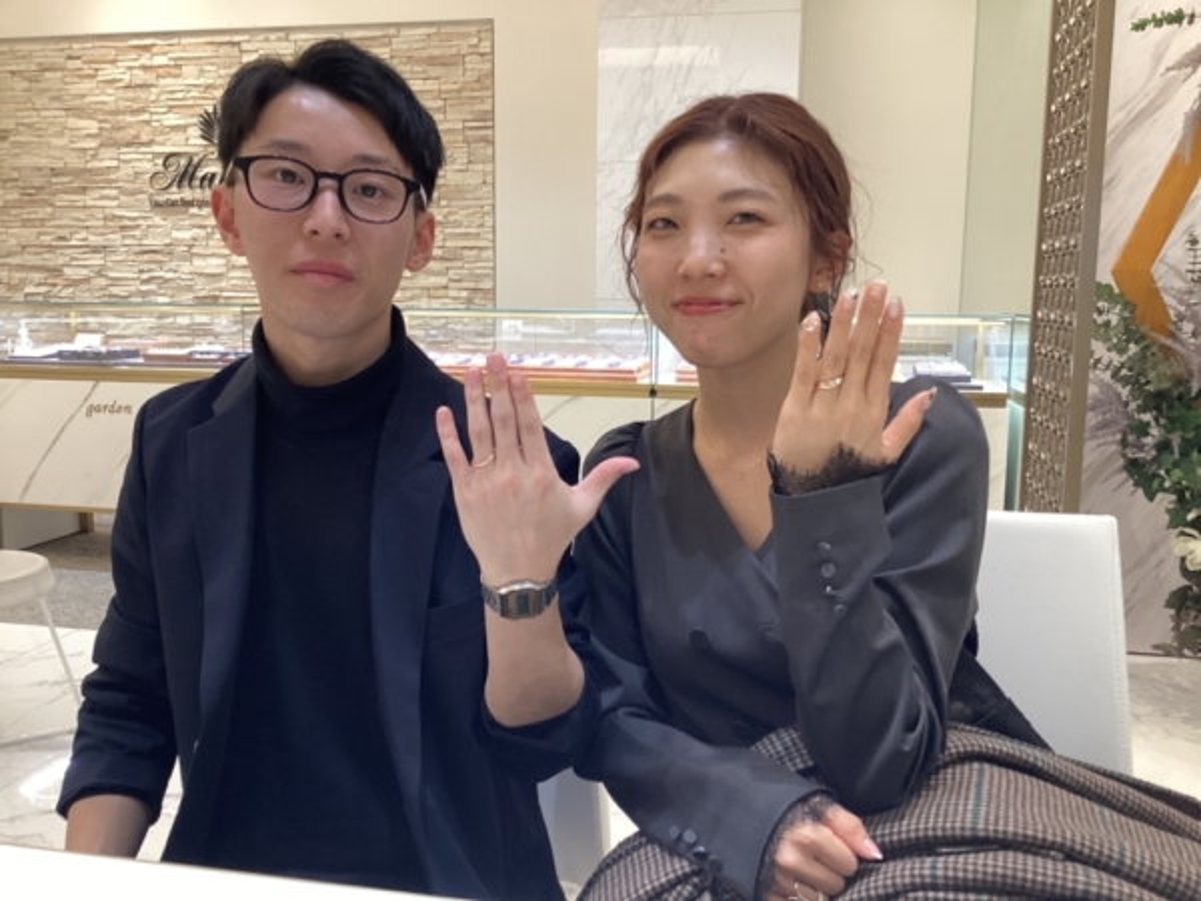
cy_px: 450
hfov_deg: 58.4
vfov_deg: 45.4
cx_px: 600
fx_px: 1076
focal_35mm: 31
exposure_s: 1/60
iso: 125
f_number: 2.4
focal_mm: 3.3
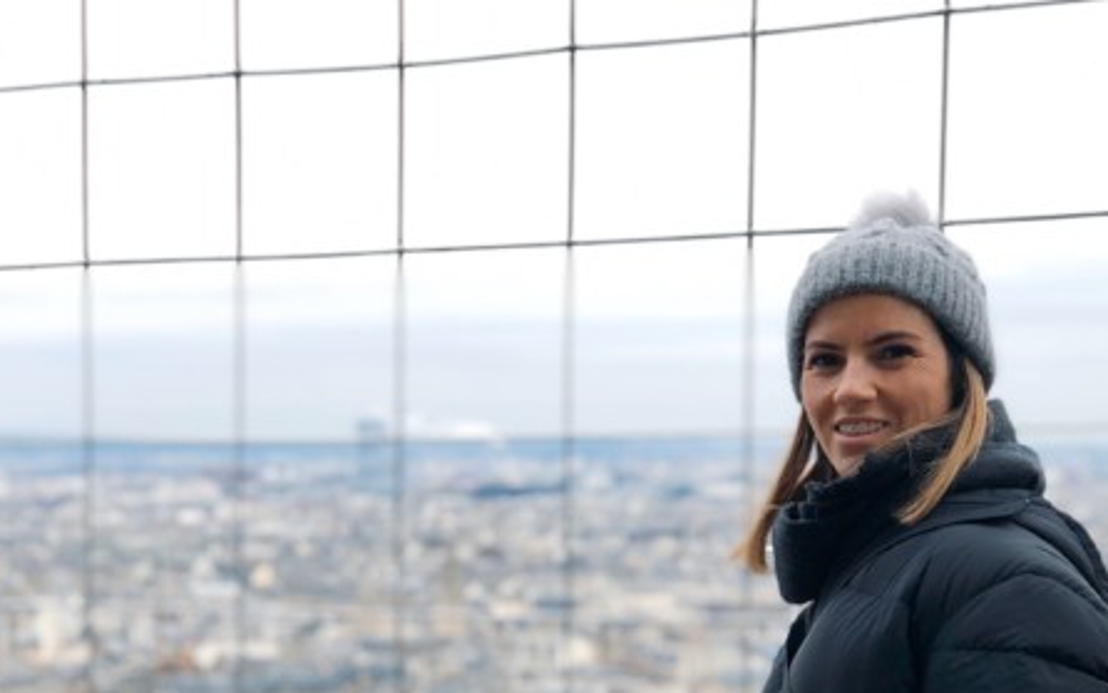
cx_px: 554
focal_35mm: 89
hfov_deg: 23.3
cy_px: 656
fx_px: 2688
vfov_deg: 14.5
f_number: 2.4
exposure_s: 1/120
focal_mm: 6
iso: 20
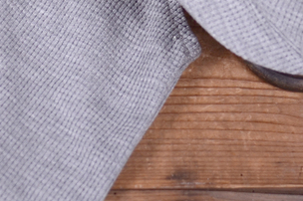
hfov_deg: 7.6
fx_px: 2287
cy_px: 44
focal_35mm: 272
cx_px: 73
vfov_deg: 5.0
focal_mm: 46
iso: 160
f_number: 4
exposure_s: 1/125
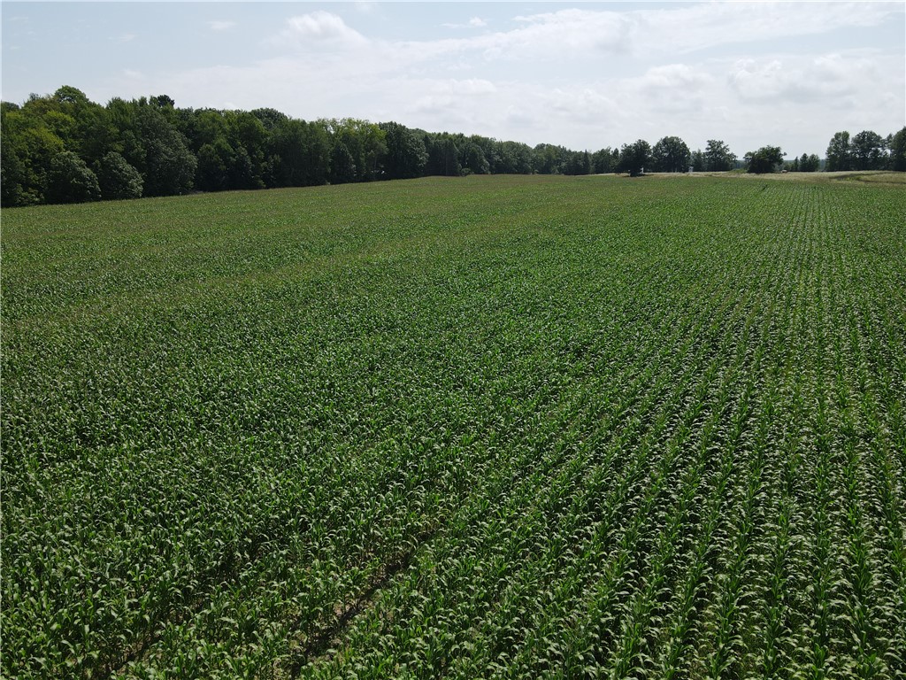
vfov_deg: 56.8
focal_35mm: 24
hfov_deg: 71.6
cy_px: 340
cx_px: 453
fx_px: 628
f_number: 2.8
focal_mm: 4.5
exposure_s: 1/800
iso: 100
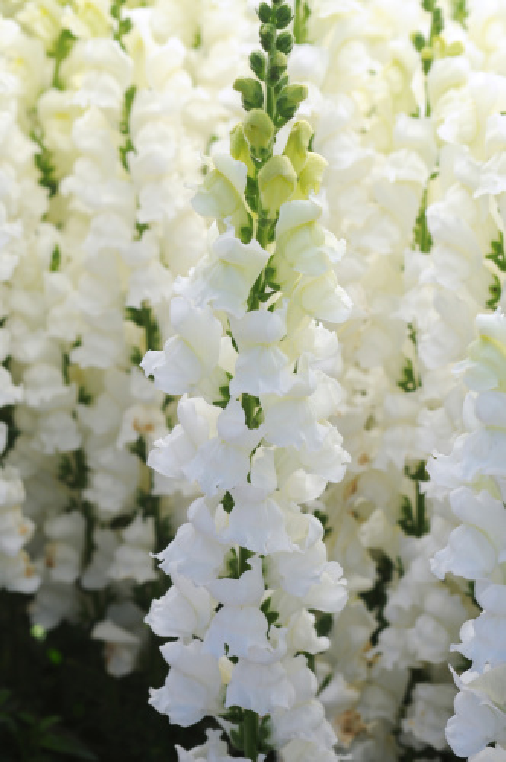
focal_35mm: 105
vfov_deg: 19.5
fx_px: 2220
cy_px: 381
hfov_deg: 13.0
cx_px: 253
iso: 200
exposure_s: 1/200
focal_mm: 70
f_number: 8
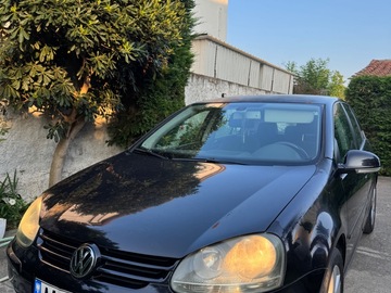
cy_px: 146
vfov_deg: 56.8
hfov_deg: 71.6
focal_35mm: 24
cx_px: 196
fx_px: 271
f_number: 1.78
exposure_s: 1/598
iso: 80
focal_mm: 6.76
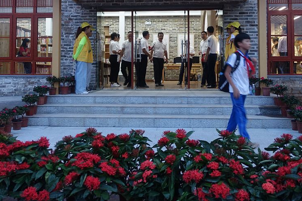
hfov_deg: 49.6
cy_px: 56
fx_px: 327
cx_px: 152
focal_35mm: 39
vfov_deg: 33.7
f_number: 1.8
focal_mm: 8.8
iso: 400
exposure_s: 1/30
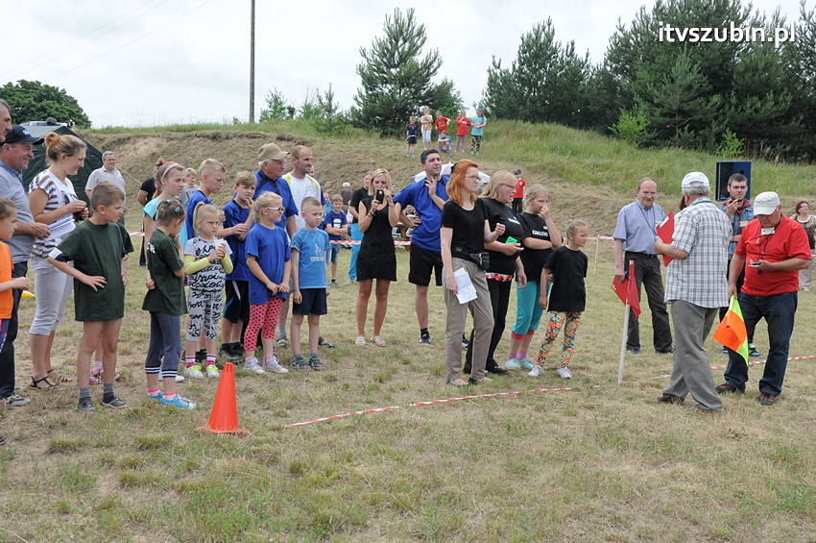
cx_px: 408
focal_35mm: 48
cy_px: 272
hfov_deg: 41.1
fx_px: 1087
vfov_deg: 28.0
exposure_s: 1/500
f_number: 11
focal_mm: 32
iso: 800
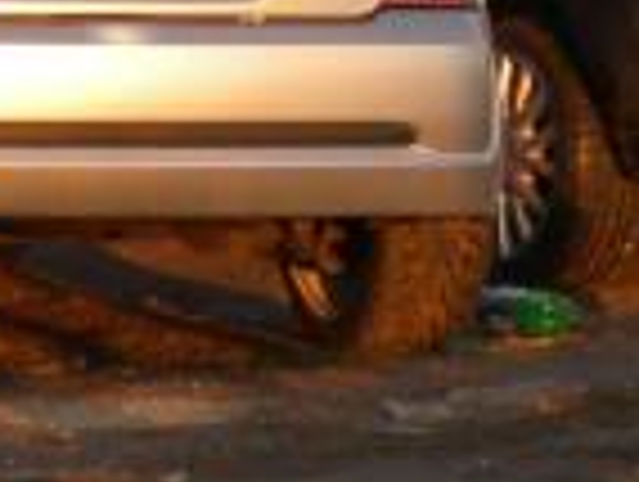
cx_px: -346
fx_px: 4789
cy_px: -63
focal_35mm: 259
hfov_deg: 7.5
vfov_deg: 5.7
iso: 64
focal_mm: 8.2
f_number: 3.2
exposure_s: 1/99.1
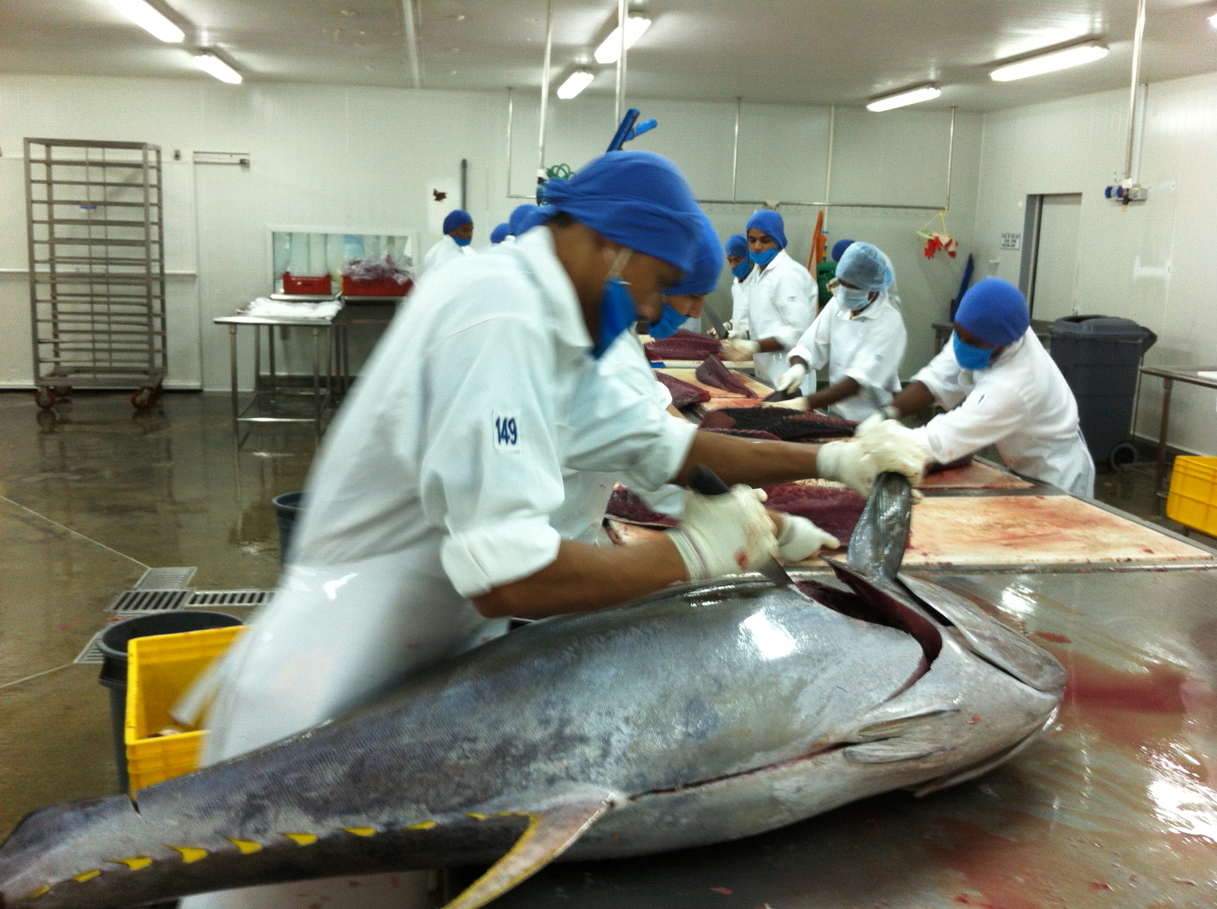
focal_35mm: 35
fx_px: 1229
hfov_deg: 52.7
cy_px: 454
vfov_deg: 40.6
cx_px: 608
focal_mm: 3.85
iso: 80
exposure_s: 1/15
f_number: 2.8
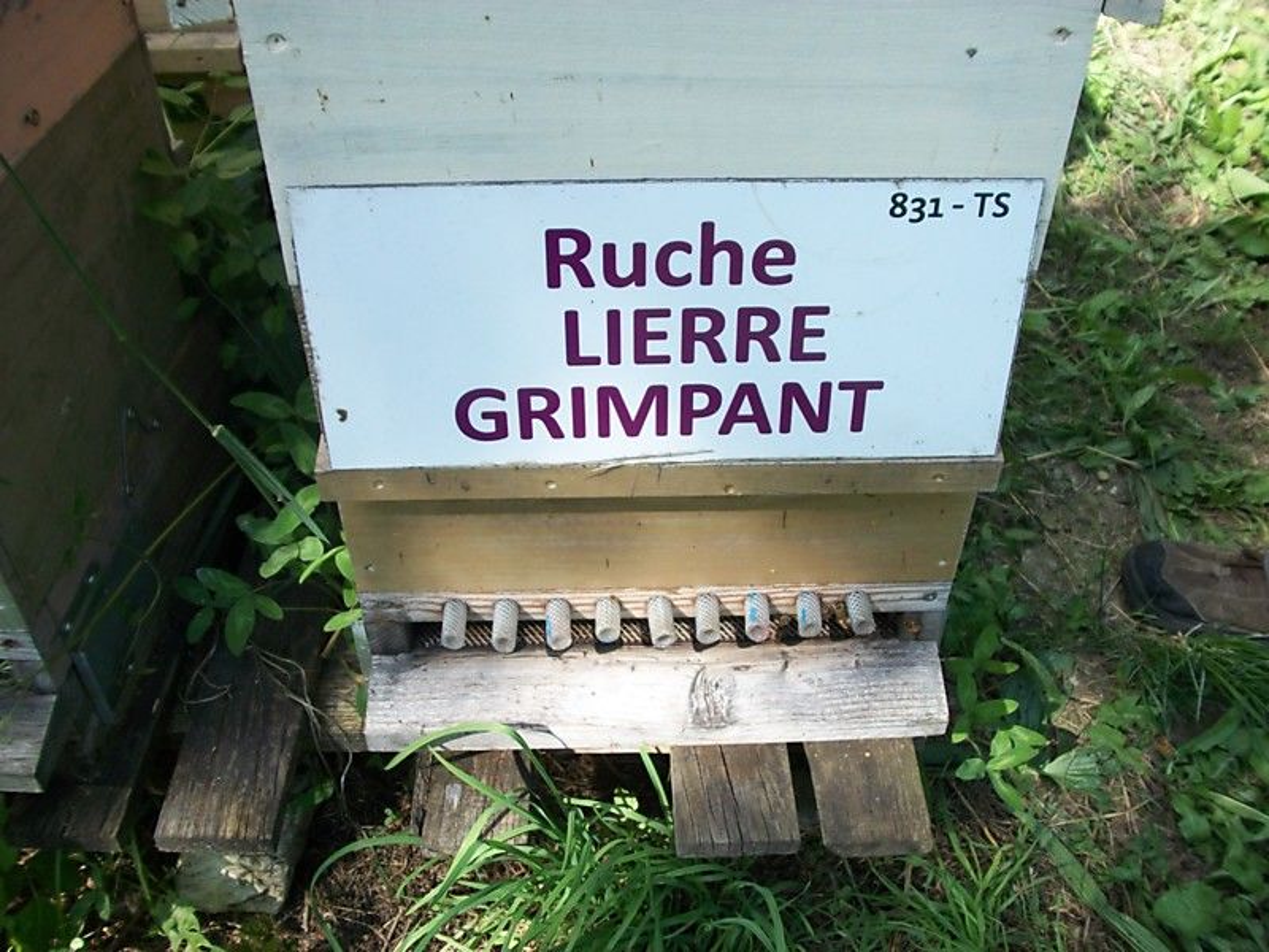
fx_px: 1173
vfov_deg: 44.2
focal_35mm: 32
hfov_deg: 56.8
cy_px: 476
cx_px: 634
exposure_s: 1/320
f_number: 2.9
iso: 80
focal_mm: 5.7
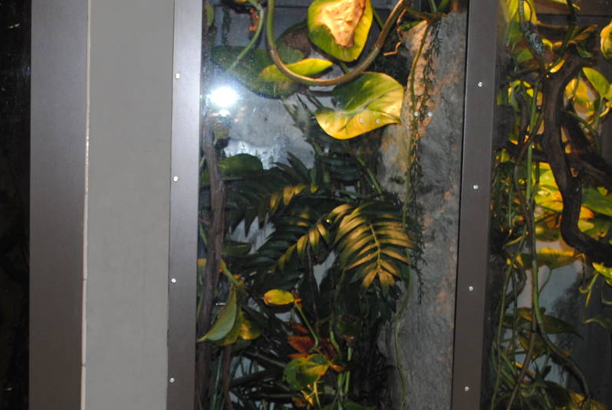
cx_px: 208
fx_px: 1549
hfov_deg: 22.3
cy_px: 335
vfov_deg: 15.0
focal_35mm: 91
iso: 200
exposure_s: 1/60
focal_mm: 30
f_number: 4.5
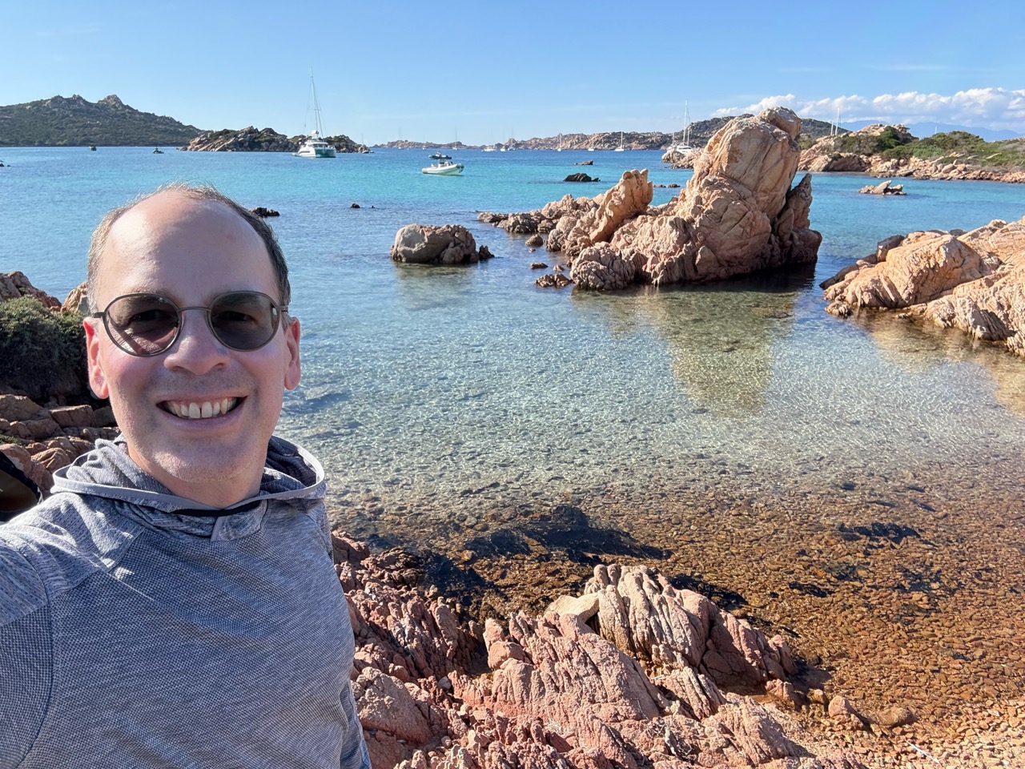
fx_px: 681
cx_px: 512
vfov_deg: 58.9
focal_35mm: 23
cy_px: 384
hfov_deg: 73.9
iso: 40
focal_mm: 2.69
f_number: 1.9
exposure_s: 1/931
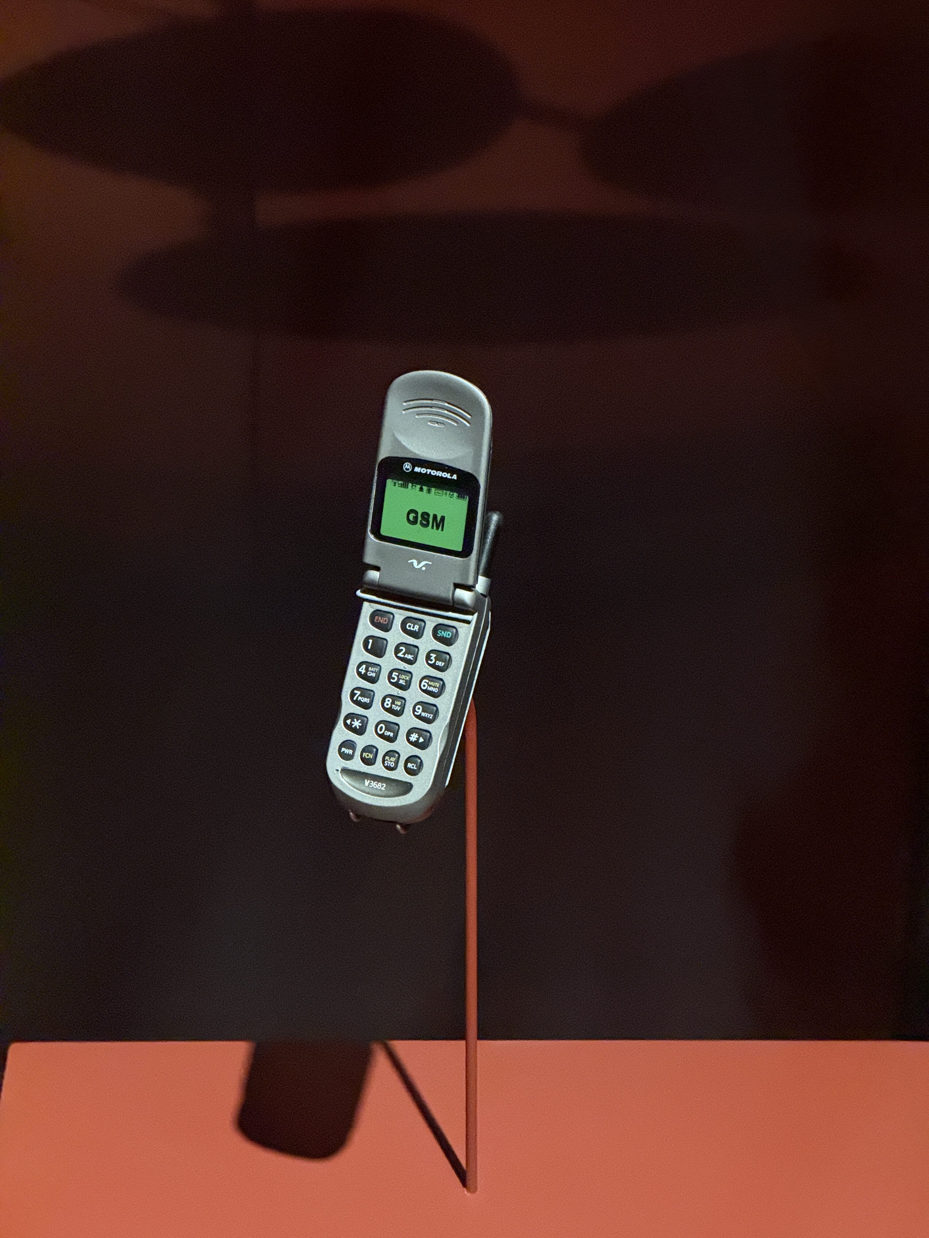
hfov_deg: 12.3
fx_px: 4294
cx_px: 464
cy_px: 619
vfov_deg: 16.4
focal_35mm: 120
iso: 2000
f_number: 2.8
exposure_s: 1/24
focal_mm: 15.66
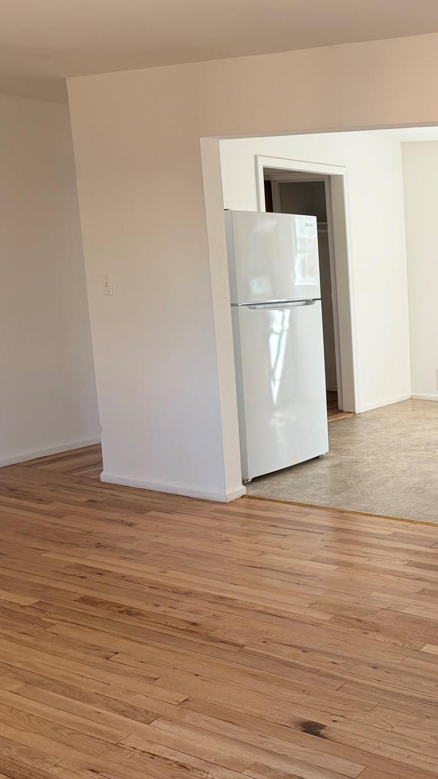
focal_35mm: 39
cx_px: 554
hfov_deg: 26.3
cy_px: 373
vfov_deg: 51.6
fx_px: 805
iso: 125
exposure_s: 1/121
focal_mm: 6.76
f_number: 1.78
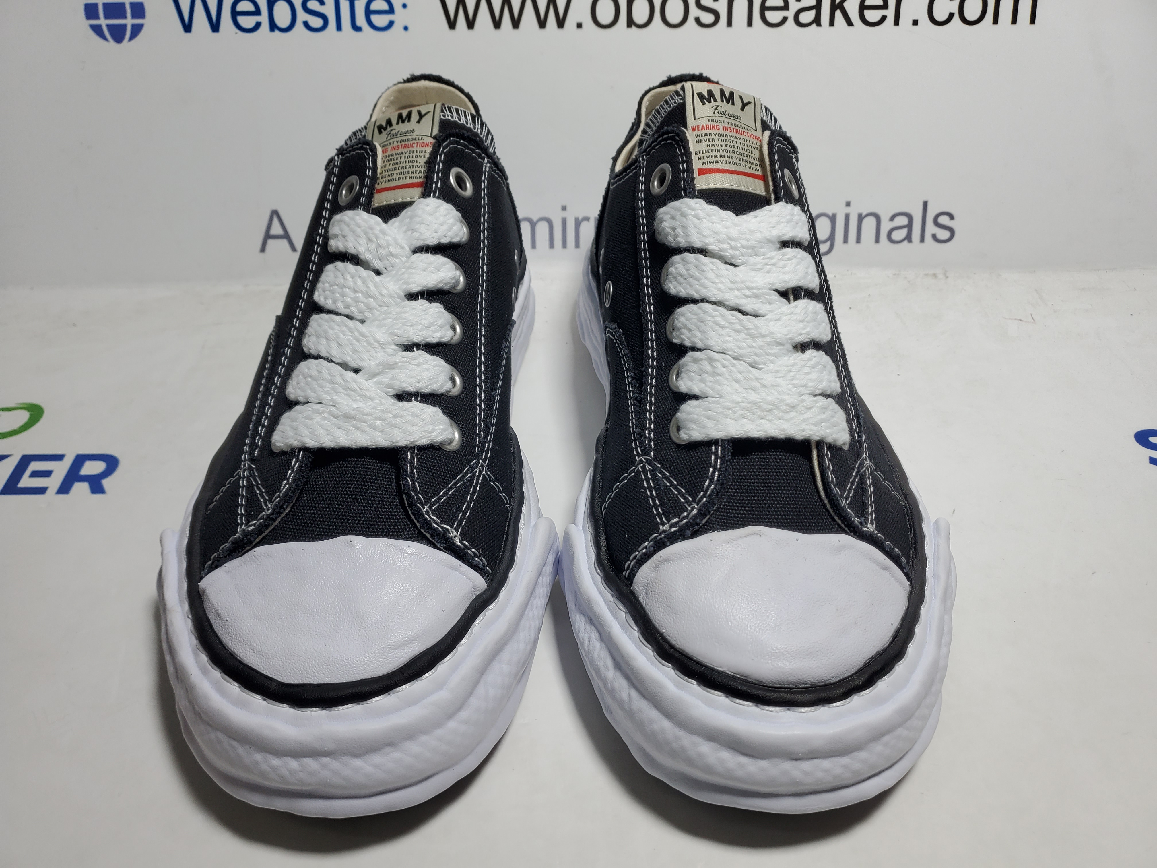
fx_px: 869
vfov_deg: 53.1
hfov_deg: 67.3
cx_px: 578
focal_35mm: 26
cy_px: 434
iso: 50
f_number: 1.5
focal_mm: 4.3
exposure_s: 1/689
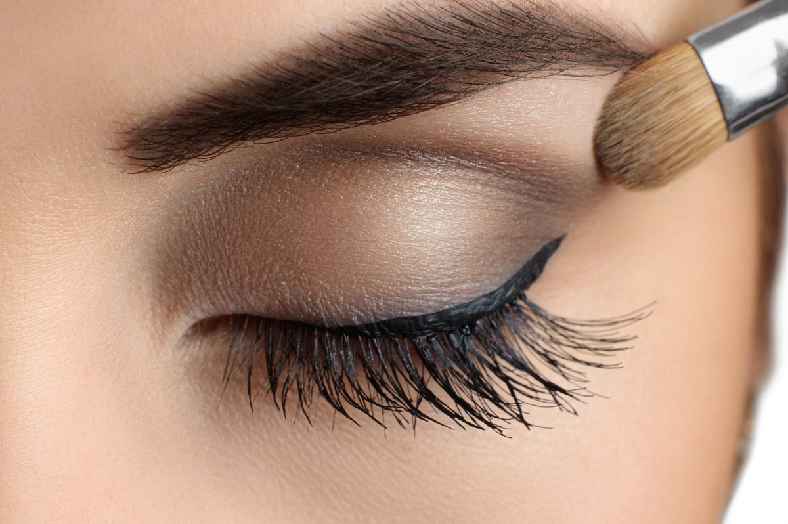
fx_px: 1094
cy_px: 262
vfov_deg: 26.9
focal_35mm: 50
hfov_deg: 39.6
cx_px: 394
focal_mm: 50
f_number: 14
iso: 200
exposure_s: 1/160
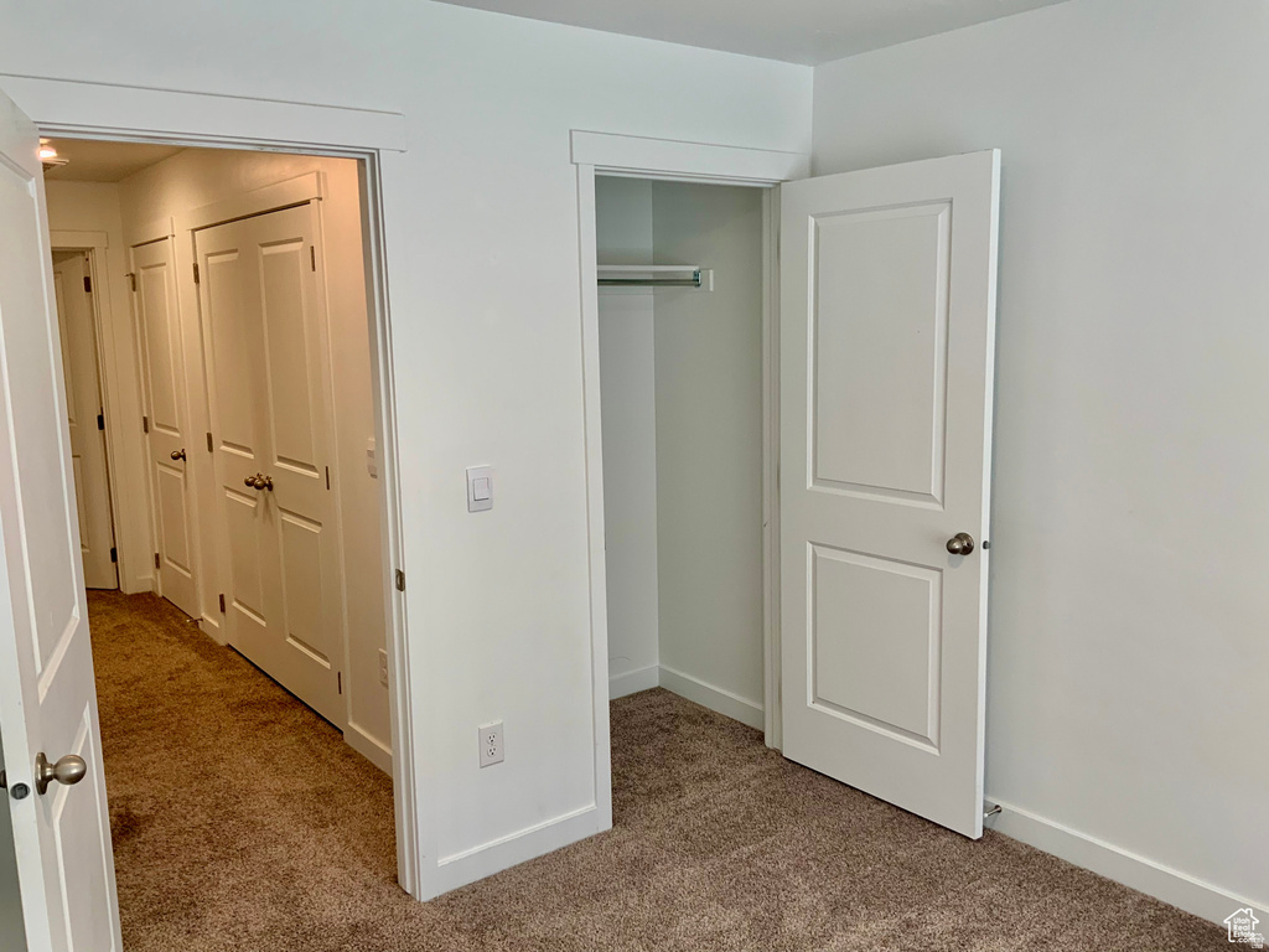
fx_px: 1063
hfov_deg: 61.7
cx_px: 634
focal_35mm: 29
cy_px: 476
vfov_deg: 48.2
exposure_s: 1/60
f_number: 1.8
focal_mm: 3
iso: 40
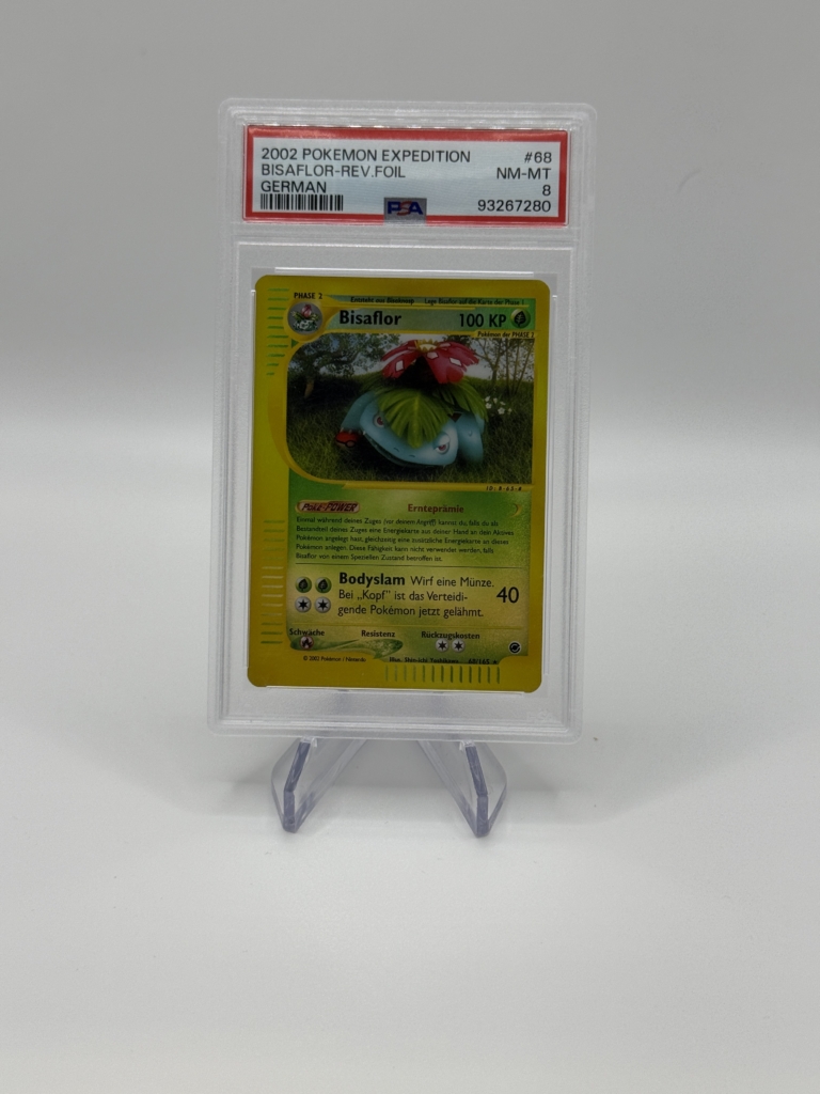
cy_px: 547
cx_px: 410
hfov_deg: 30.3
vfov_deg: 39.7
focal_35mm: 48
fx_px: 1516
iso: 64
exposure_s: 1/394
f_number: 1.78
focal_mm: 6.76
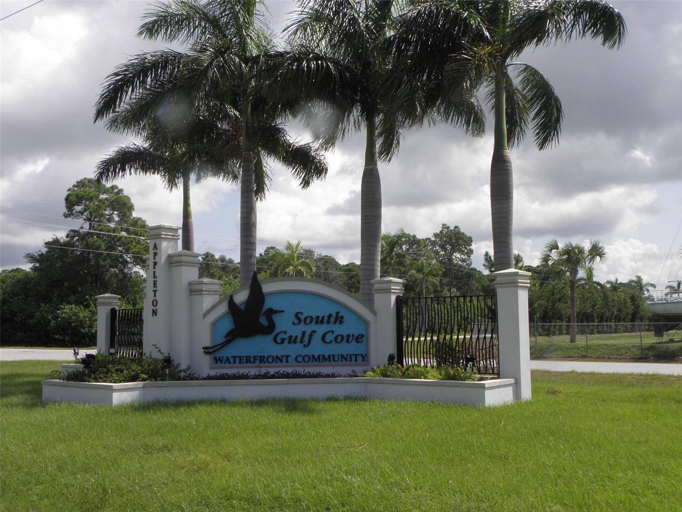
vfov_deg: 38.7
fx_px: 729
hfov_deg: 50.1
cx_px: 341
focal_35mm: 37
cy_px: 256
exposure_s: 1/400
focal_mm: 6.64
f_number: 5.6
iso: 64
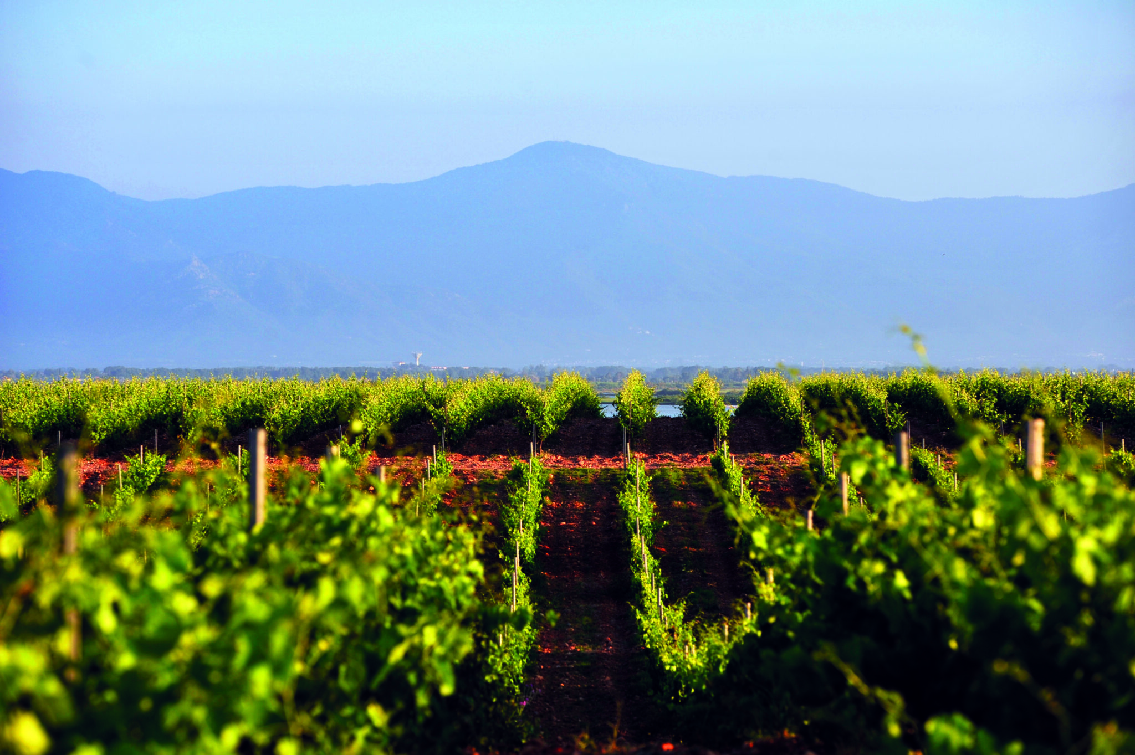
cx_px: 568
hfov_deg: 14.2
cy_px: 378
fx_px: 4569
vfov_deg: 9.5
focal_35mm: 145
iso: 200
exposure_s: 1/500
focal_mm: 145
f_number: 7.1
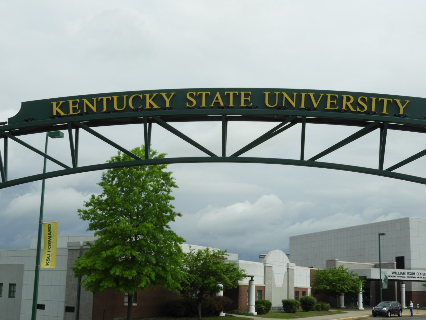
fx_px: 640
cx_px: 218
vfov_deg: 28.0
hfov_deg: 36.8
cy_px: 166
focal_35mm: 52
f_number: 4
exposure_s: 1/1000
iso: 100
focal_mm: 9
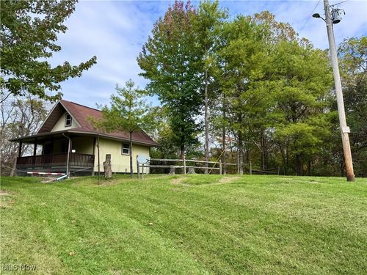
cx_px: 184
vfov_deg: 56.8
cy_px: 138
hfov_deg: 71.6
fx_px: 254
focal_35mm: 24
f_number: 1.78
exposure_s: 1/1678
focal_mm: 6.76
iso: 80
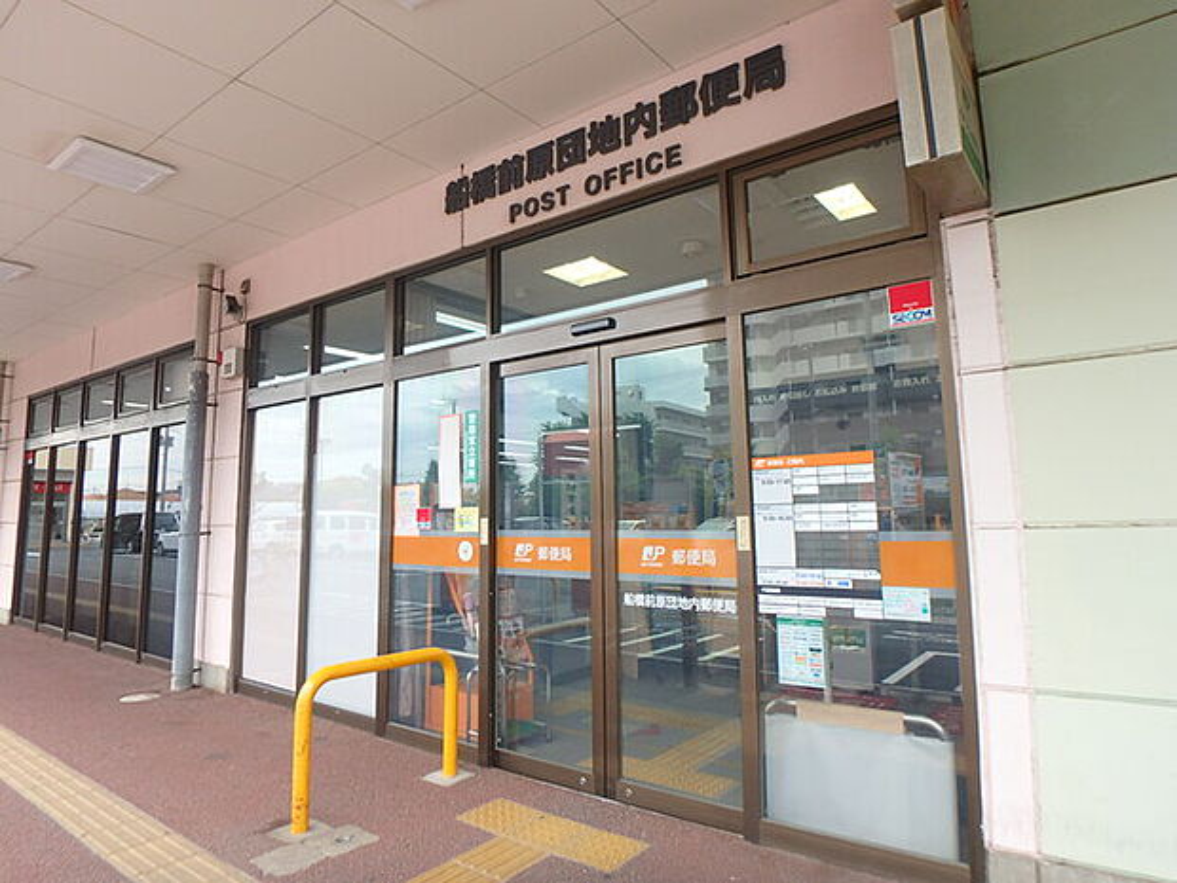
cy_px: 442
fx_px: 714
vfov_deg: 63.4
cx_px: 588
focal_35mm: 21
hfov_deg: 79.0
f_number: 3.5
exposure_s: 1/125
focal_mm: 3.7
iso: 125
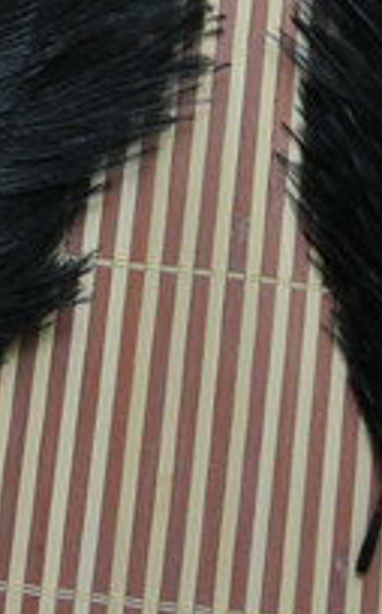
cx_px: 6
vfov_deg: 18.6
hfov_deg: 11.9
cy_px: -12
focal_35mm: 109
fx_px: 1821
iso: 800
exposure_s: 1/80
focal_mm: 11
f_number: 3.5
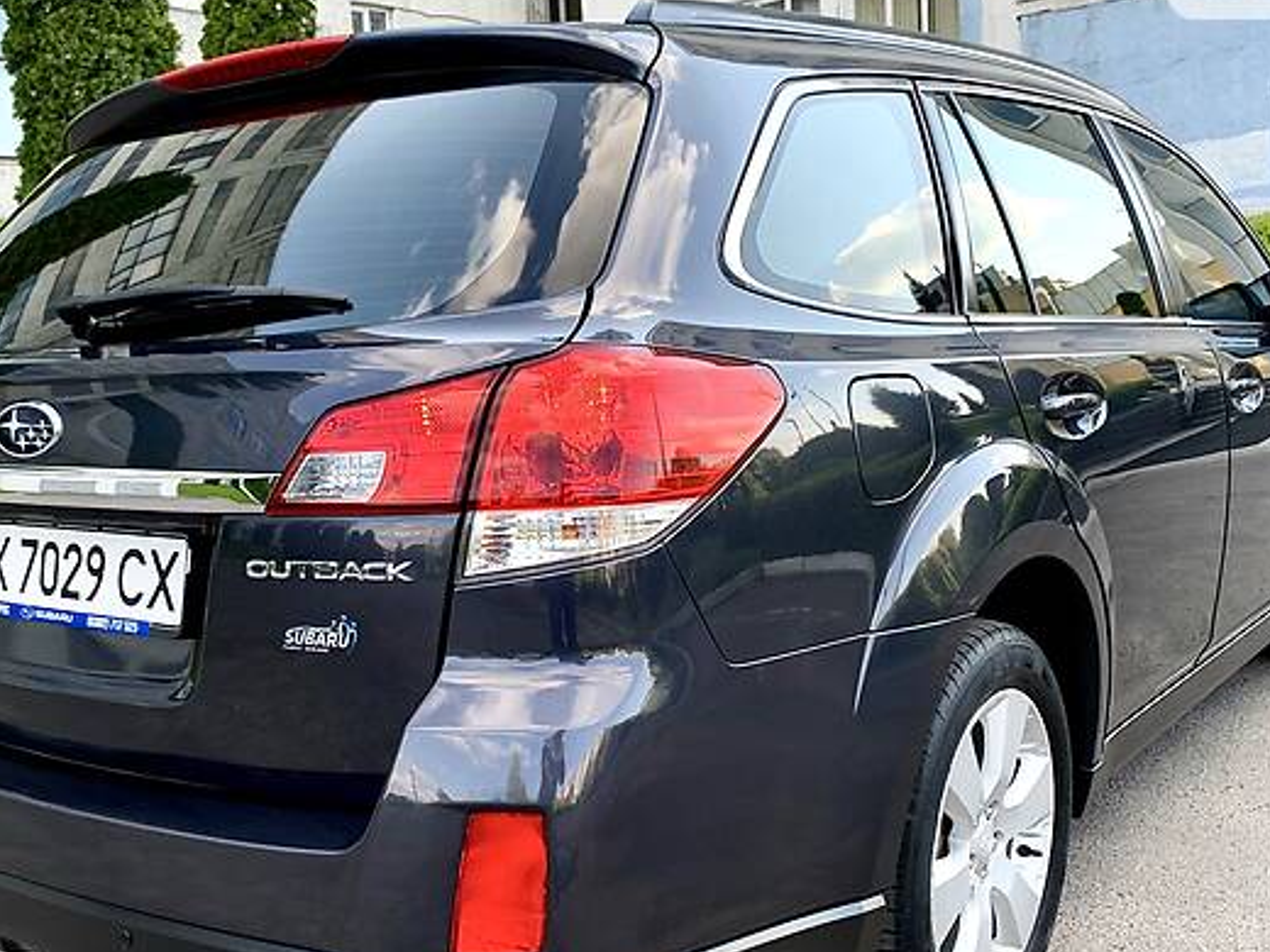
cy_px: 618
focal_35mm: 40
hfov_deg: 46.7
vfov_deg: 35.7
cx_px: 579
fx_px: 1468
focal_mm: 4.2
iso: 25
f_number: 1.8
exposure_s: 1/161
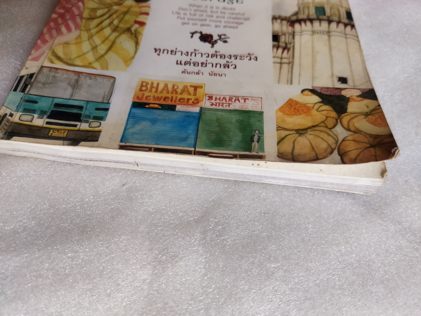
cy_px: 158
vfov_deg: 51.4
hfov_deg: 65.3
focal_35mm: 27
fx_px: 328
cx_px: 210
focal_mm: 4.71
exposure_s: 1/60
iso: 359
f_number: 1.79
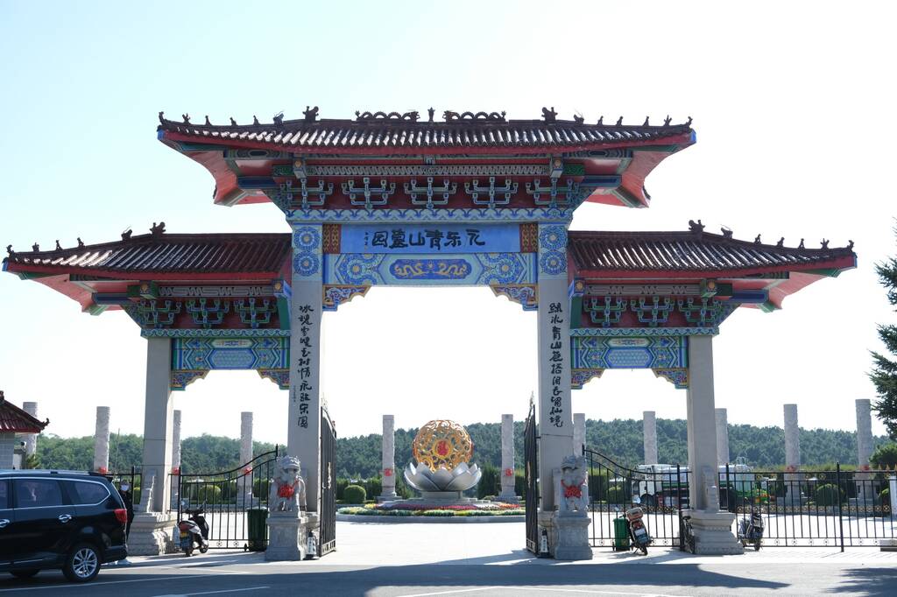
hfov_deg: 43.6
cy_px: 298
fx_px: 1121
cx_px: 448
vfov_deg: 29.8
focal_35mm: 45
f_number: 5.6
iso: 200
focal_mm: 30.2
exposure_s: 1/400
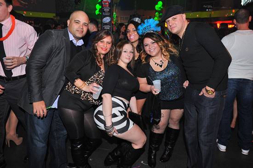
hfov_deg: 63.7
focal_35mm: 29
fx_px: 204
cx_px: 126
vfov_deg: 44.9
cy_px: 84
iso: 1000
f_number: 4.5
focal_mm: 29
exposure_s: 1/100
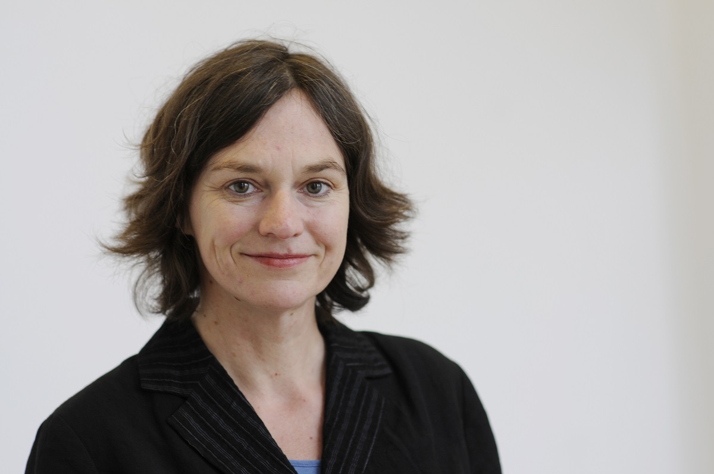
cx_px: 357
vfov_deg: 10.7
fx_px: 2526
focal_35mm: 128
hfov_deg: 16.1
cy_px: 237
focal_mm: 85
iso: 200
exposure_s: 1/50
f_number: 2.2
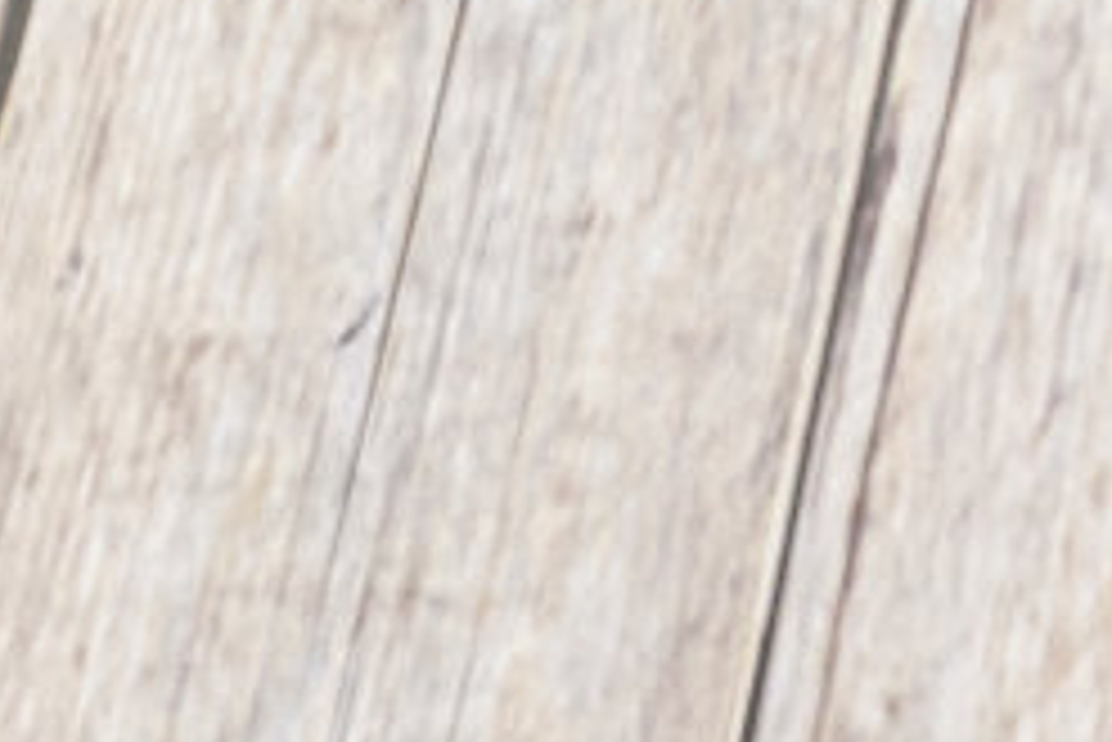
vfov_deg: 4.8
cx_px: 3539
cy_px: -510
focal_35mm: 285
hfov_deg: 6.5
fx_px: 8808
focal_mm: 44
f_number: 11
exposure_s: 3
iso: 100
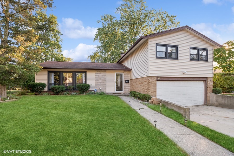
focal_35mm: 15
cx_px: 117
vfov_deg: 77.3
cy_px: 78
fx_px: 97
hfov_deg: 100.4
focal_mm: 10
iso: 125
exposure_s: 1/30
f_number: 7.1
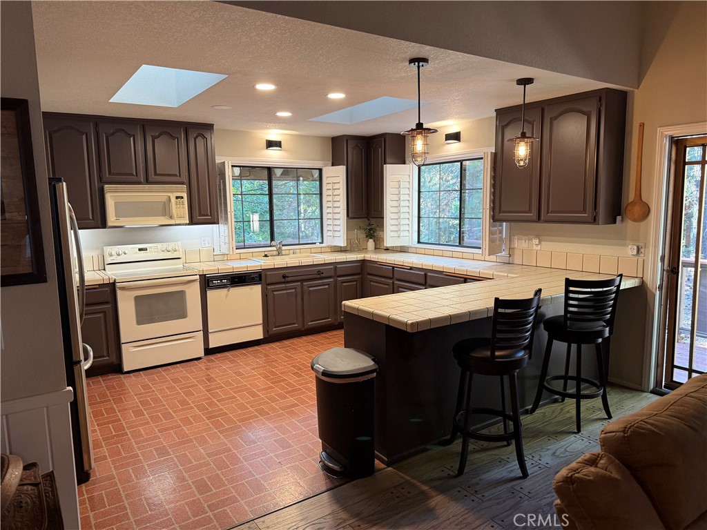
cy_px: 265
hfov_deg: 71.6
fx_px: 490
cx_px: 354
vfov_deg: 56.8
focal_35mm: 24
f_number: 1.78
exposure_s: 1/60
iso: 200
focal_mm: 6.76
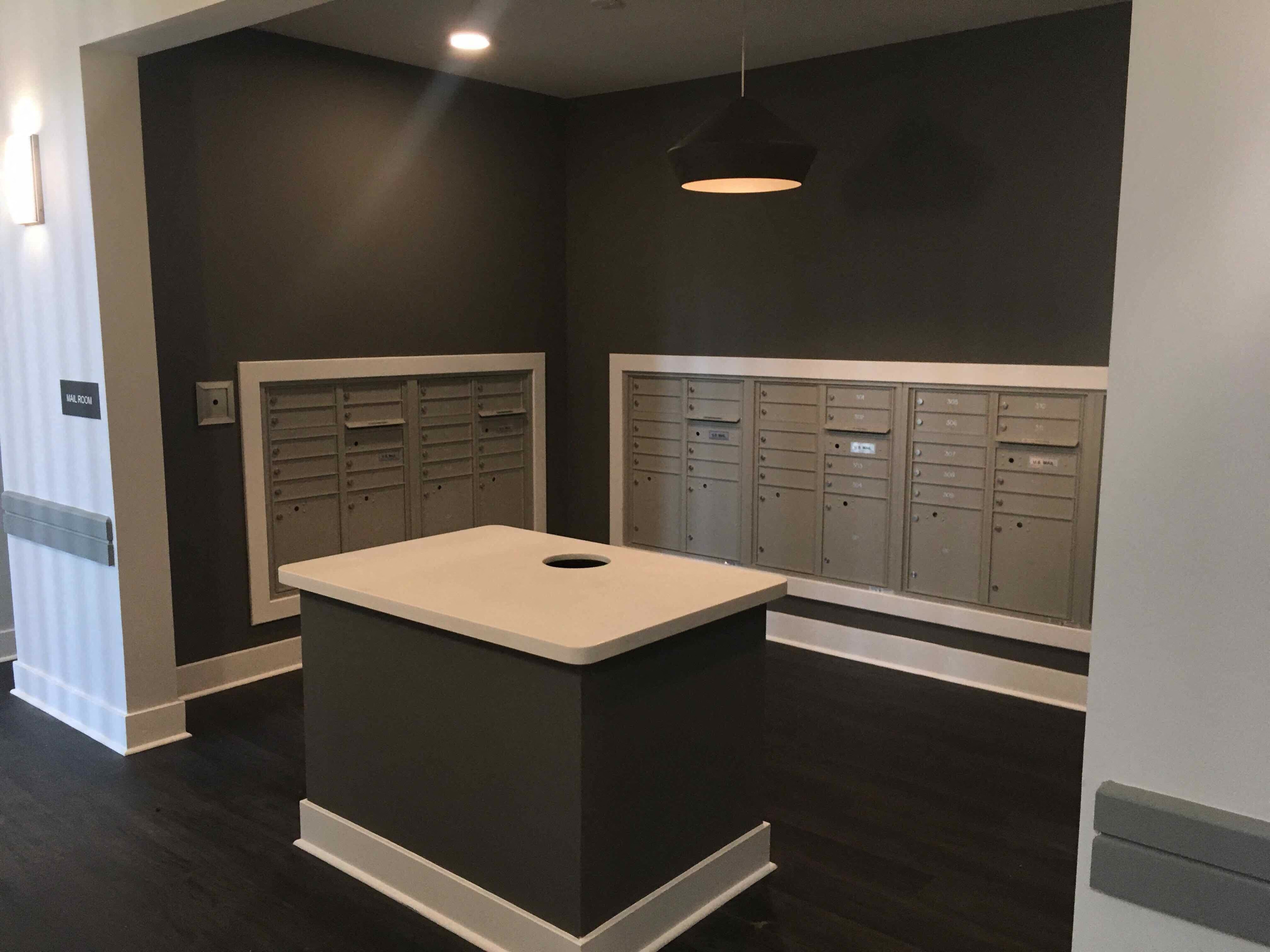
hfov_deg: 61.7
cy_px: 476
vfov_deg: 48.2
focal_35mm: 29
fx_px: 1064
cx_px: 635
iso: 40
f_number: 2.2
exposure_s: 1/30
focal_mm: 4.15
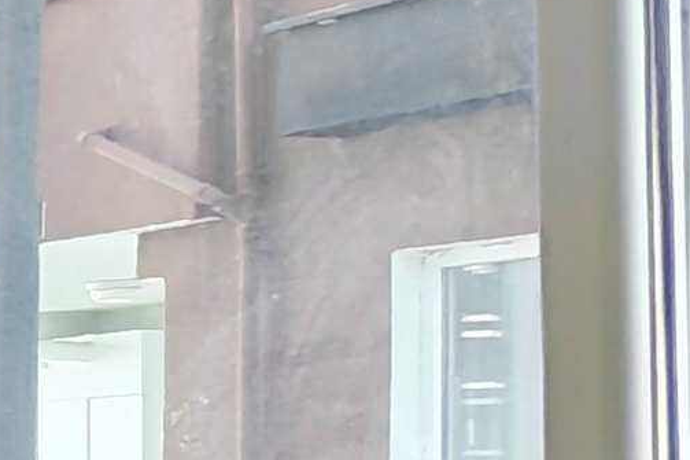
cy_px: 474
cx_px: -1554
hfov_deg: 10.5
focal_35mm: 100
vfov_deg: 13.5
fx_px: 1916
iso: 80
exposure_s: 1/100
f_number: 2
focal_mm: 1.82
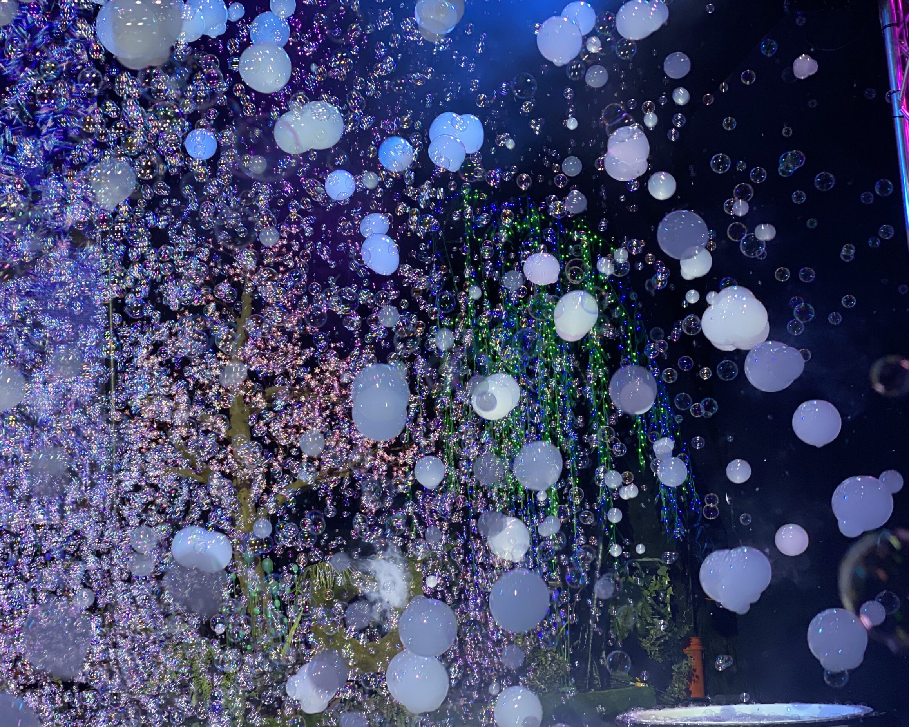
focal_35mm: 56
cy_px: 368
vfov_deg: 27.1
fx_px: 1507
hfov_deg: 33.6
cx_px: 413
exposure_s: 1/120
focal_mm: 6
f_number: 2
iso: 160
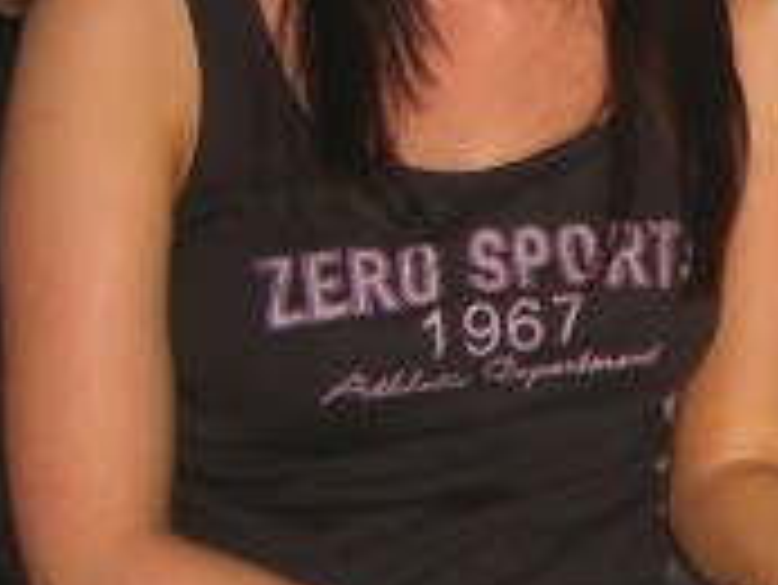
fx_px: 2969
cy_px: 36
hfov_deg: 13.7
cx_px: 1304
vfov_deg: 11.2
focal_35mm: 132
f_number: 2.8
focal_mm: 7.9
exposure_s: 1/60
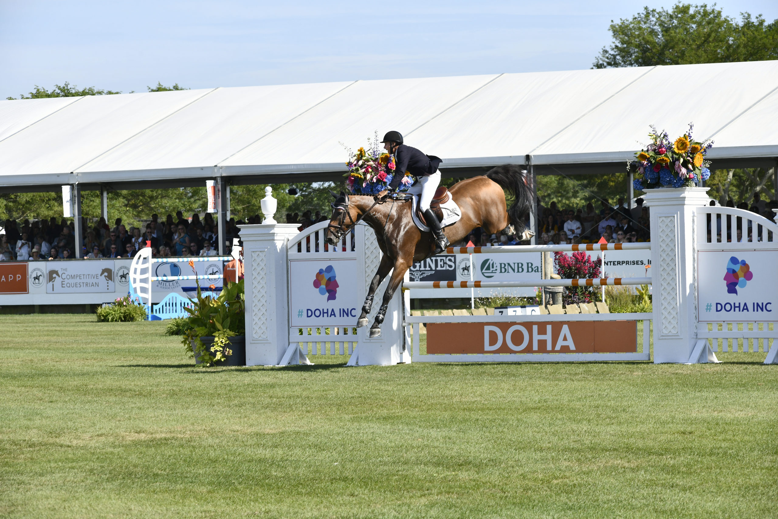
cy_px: 260
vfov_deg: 8.9
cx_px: 389
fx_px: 3350
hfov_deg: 13.2
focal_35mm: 155
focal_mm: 155
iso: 500
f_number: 13
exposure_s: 1/640
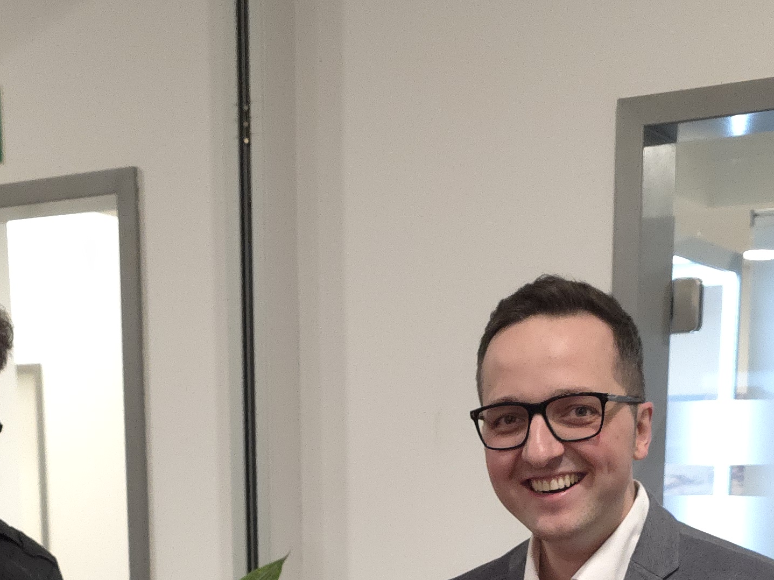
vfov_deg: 21.1
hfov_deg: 30.2
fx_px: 1431
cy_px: 720
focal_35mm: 64
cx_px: 483
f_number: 1.7
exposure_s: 1/125
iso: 640
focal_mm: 6.3
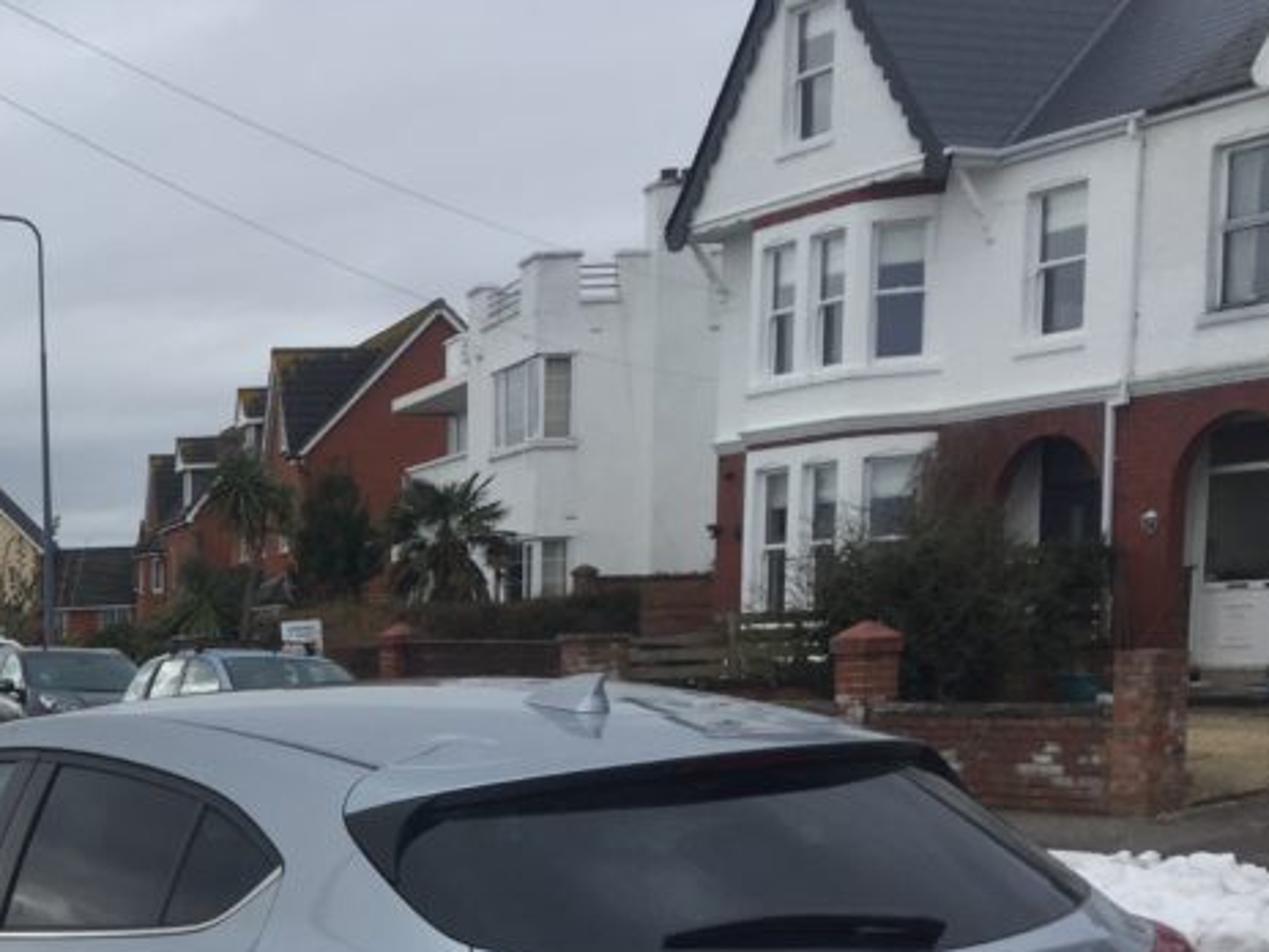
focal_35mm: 64
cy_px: 979
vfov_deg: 22.0
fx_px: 2346
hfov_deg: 28.0
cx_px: -68
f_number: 2.2
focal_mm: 4.15
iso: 32
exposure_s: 1/879
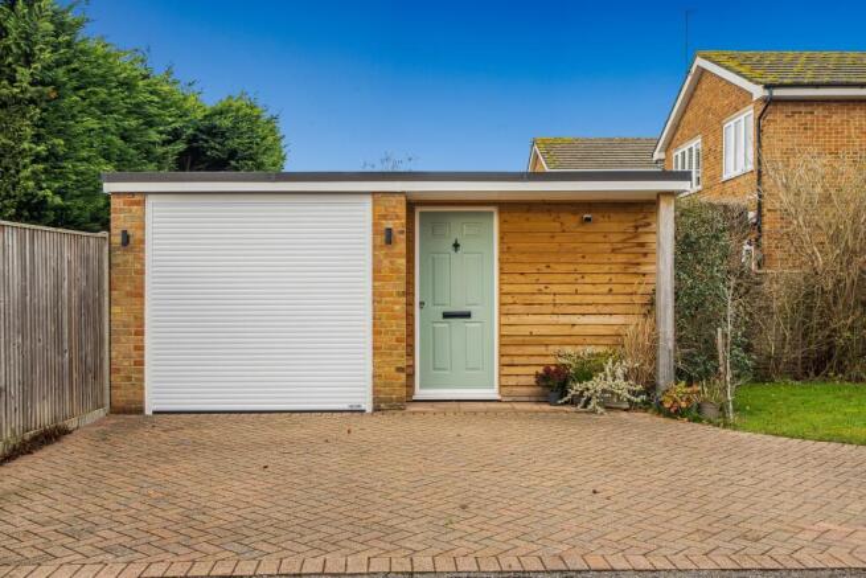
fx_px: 866
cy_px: 289
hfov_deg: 53.1
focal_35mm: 36
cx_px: 433
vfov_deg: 36.9
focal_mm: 24
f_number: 8
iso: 400
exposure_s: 1/60
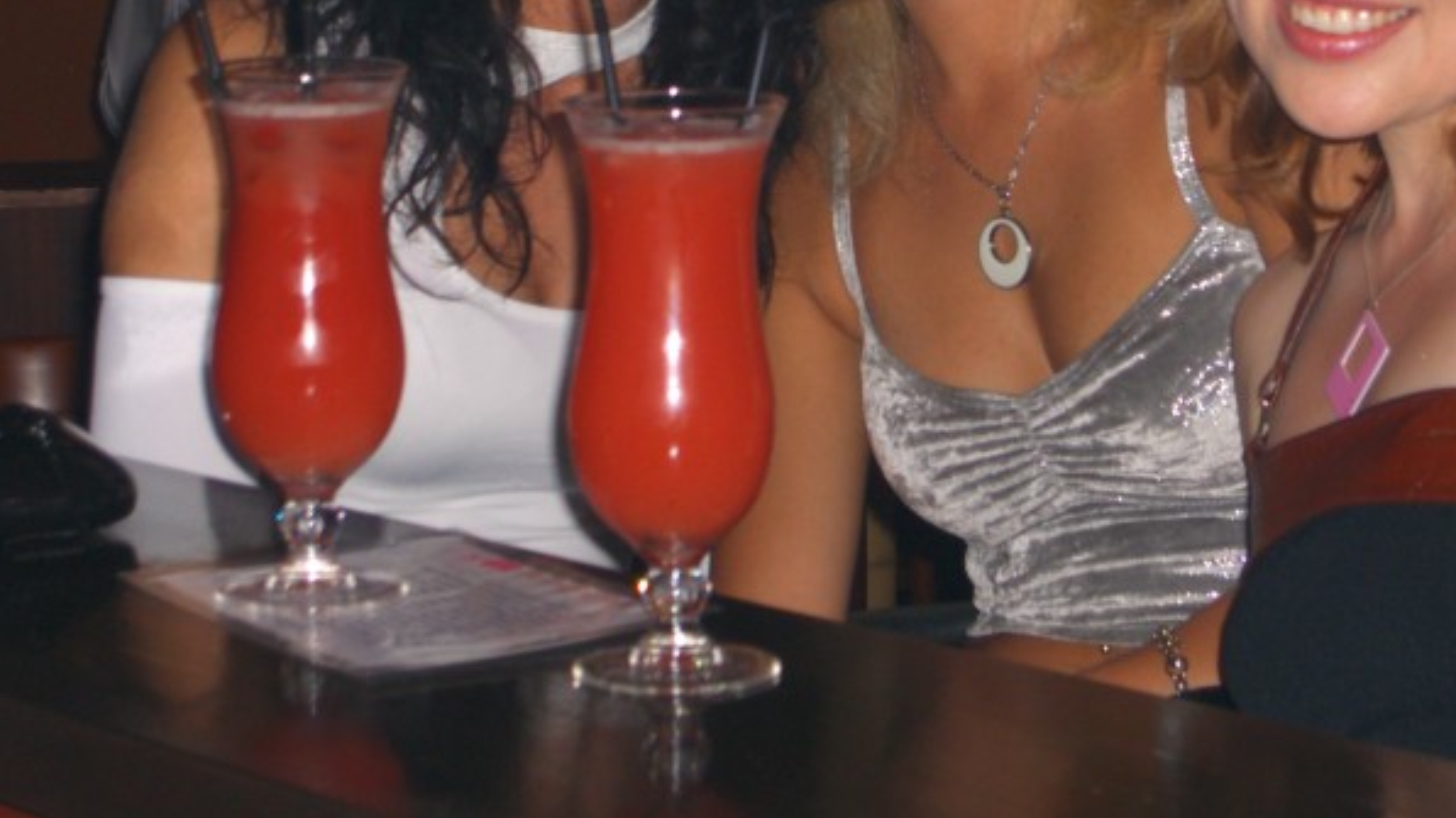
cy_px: 105
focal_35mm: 117
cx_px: 894
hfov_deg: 18.3
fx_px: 4516
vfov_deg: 10.3
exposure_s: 1/60
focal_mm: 16.6
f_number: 4.4
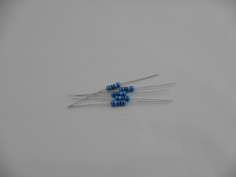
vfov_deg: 14.5
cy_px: 88
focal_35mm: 102
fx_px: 695
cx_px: 118
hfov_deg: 19.3
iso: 280
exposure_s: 1/60
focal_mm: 18.2
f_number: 5.8
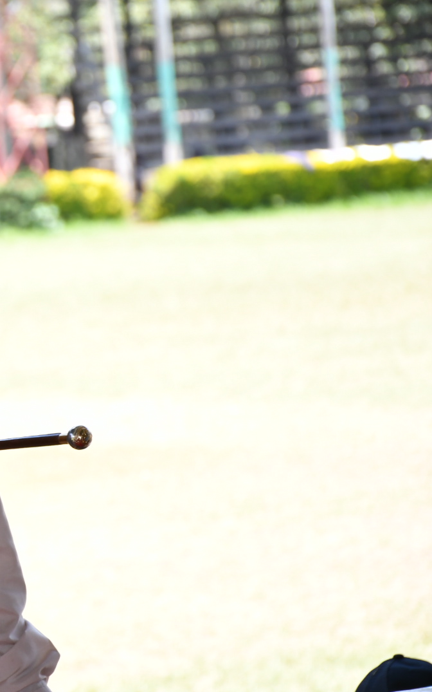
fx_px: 4859
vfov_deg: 8.1
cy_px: 346
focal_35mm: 258
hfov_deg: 5.1
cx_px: -55
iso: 400
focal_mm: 112
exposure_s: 1/250
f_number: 6.3
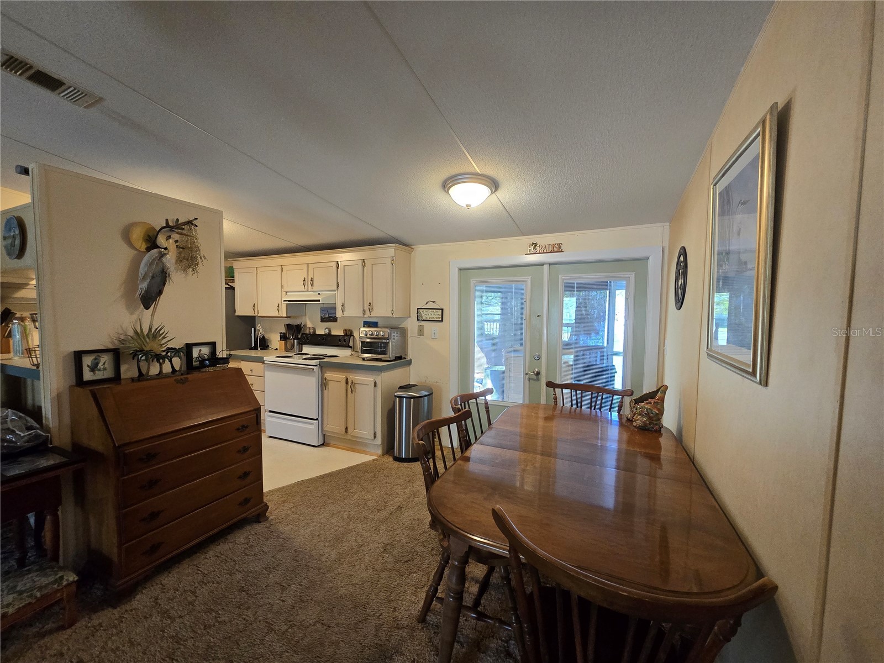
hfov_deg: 106.2
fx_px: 332
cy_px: 332
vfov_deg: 89.9
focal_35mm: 13
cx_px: 442
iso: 400
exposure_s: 1/60
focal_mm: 2.2
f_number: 2.2
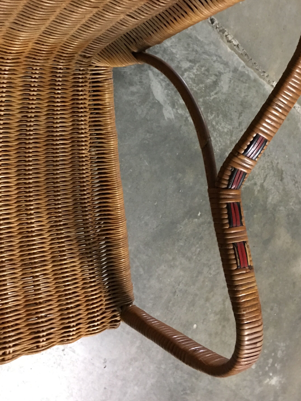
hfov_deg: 35.1
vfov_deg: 45.2
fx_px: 475
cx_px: 162
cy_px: 139
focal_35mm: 41
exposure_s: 1/8
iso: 160
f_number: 2.2
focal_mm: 4.15
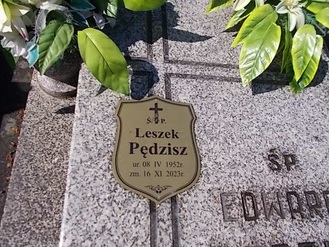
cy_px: 124
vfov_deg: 53.1
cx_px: 164
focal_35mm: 26
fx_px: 247
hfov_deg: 67.3
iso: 80
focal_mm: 4.6
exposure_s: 1/200
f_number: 8
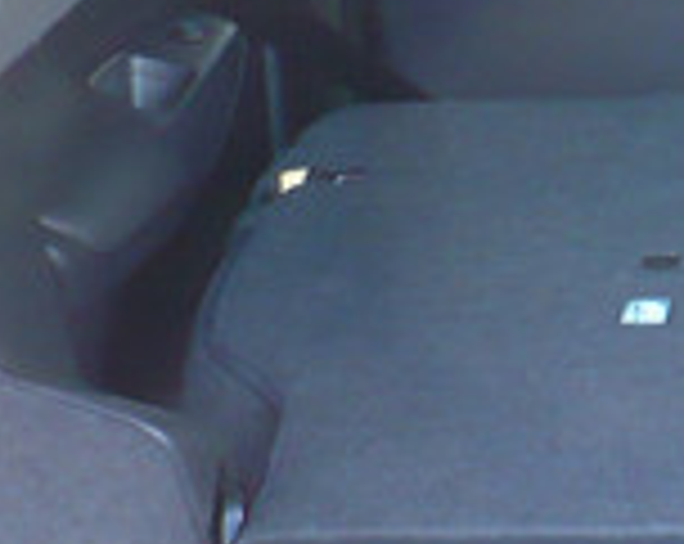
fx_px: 3576
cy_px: 324
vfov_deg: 8.7
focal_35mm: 177
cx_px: 1246
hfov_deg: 10.3
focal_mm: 6.1
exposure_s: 1/30
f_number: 2.8
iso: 200
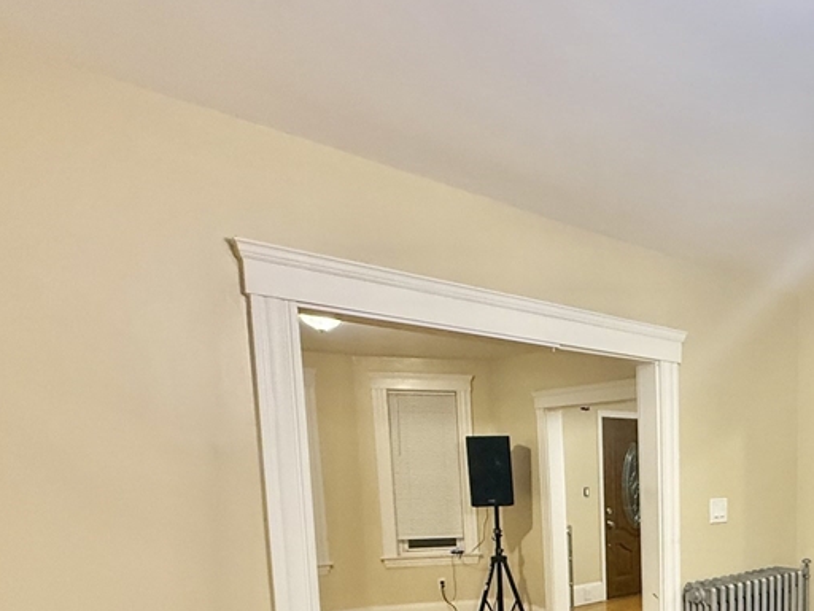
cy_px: 539
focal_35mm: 28
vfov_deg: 45.5
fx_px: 658
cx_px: 707
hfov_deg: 56.2
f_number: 2.2
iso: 500
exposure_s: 1/60
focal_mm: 2.22
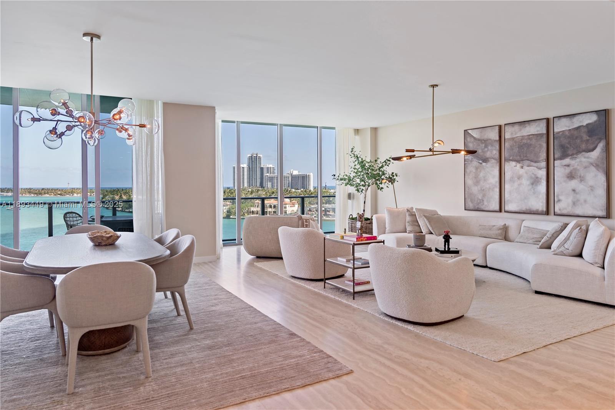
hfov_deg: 73.8
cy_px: 205
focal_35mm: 24
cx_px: 308
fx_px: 410
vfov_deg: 53.1
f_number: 4
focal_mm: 24
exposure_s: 1/60
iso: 400
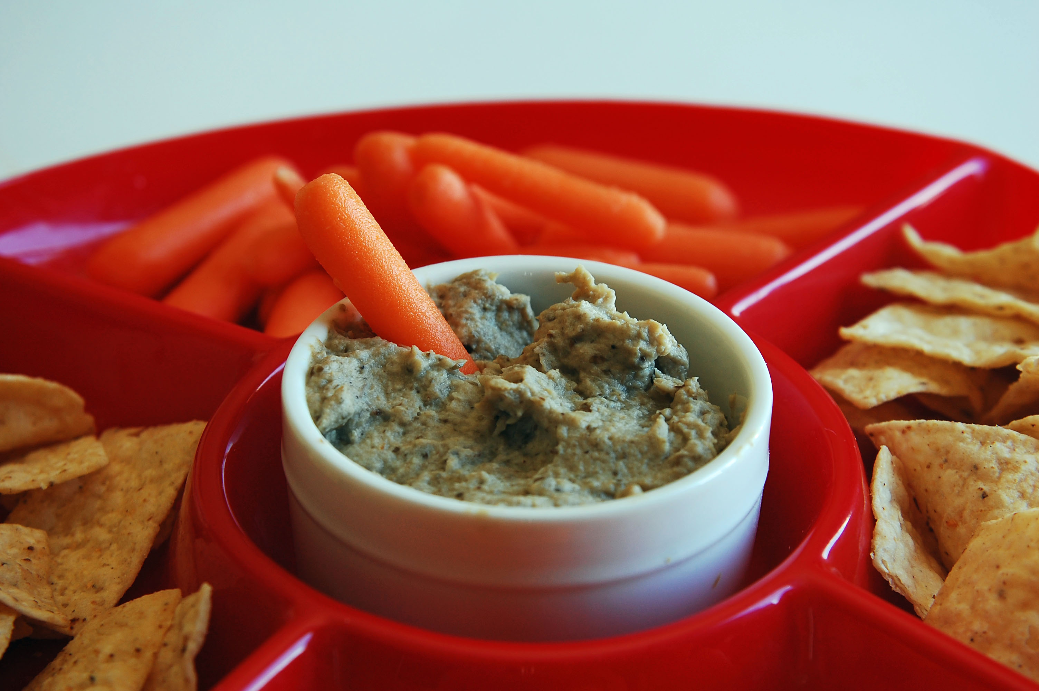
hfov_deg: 24.6
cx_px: 520
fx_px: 2379
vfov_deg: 16.5
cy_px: 346
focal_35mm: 82
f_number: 6.3
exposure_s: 1/40
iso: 200
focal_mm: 55
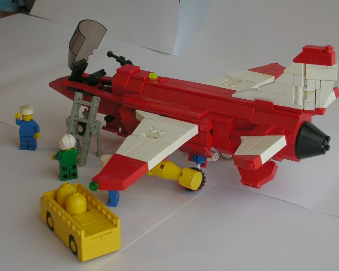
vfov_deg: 19.7
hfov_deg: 24.4
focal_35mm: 78
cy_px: 135
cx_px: 182
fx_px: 783
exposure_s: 1/8.4
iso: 50
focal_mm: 12.3
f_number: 4
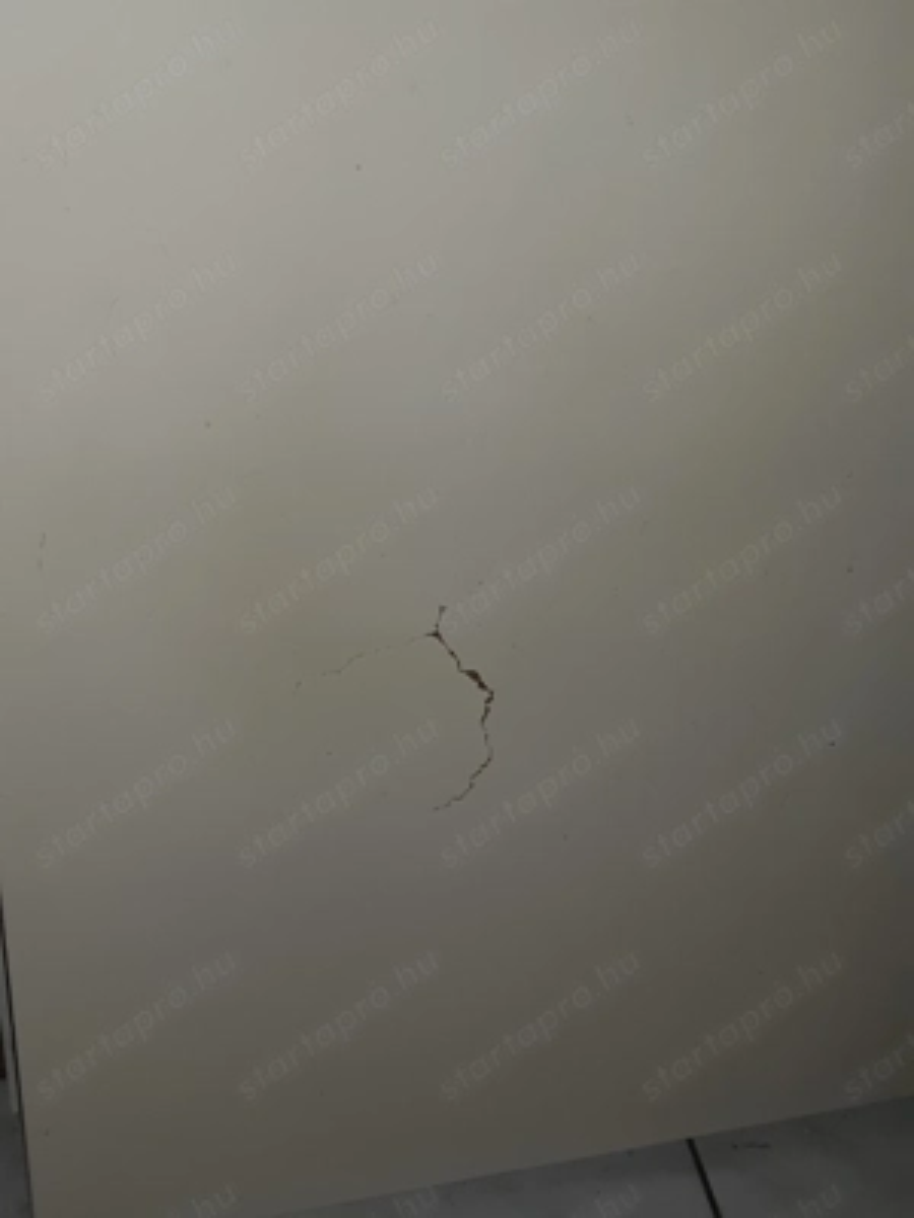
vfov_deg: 67.3
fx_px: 915
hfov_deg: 53.1
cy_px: 609
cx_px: 457
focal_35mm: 26
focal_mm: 3.93
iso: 50
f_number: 1.7
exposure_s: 1/100
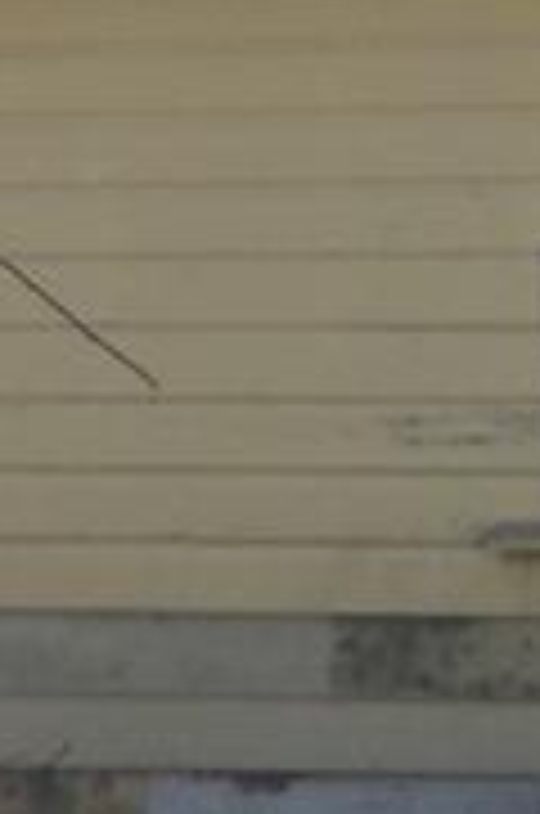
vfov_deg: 4.5
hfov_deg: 3.0
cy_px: 121
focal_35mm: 454
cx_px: 279
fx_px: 10254
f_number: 5
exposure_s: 1/250
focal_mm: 13.7
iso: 64
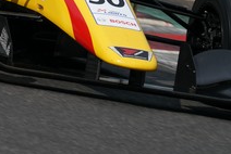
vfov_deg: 0.7
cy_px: -40
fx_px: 13076
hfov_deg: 1.0
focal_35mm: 2035
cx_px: -20
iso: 250
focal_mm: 600
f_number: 9
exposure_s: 1/800
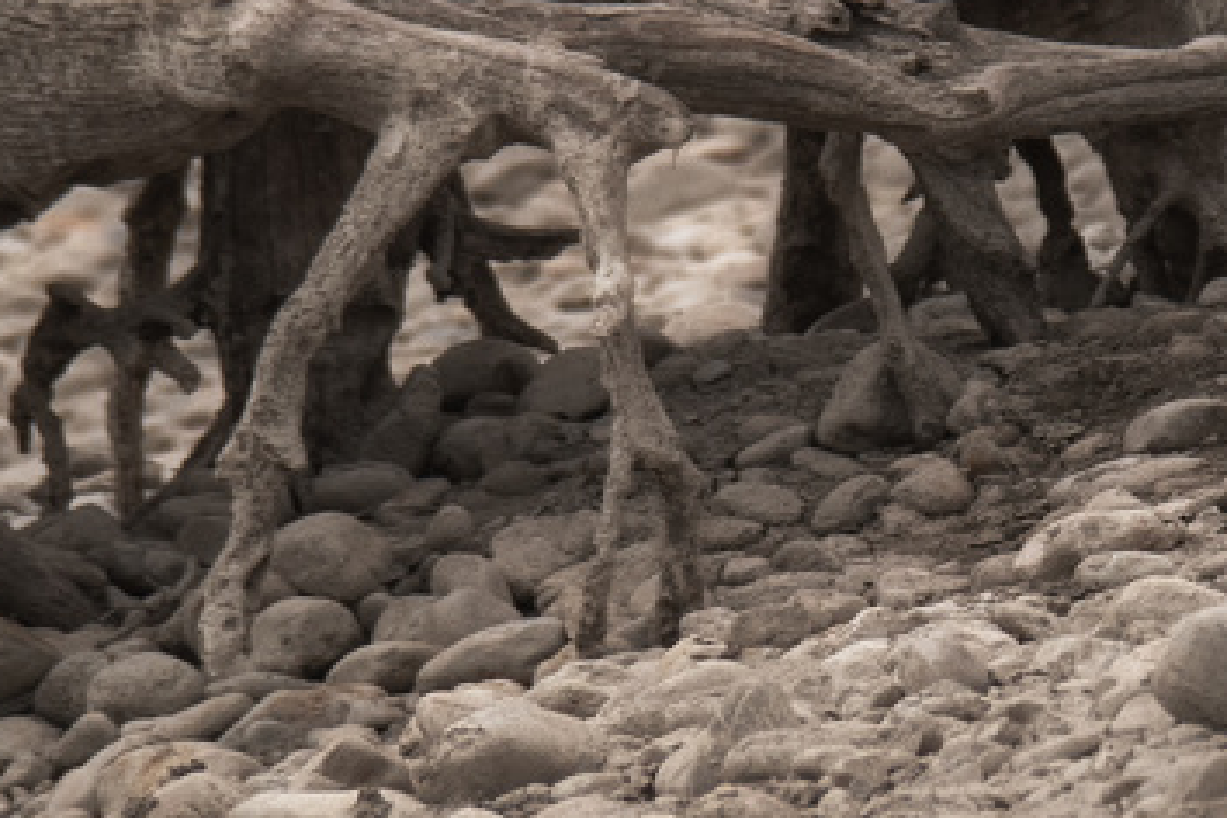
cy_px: 40
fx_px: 35409
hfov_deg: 2.0
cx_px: 1376
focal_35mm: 1039
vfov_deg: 1.3
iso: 160
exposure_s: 1/1600
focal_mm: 175
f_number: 6.3
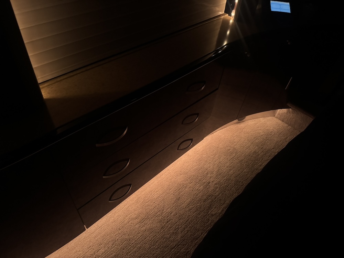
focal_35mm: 24
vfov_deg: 56.8
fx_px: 239
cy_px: 129
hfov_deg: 71.6
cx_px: 172
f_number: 1.78
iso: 1600
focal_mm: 6.76
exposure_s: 1/30
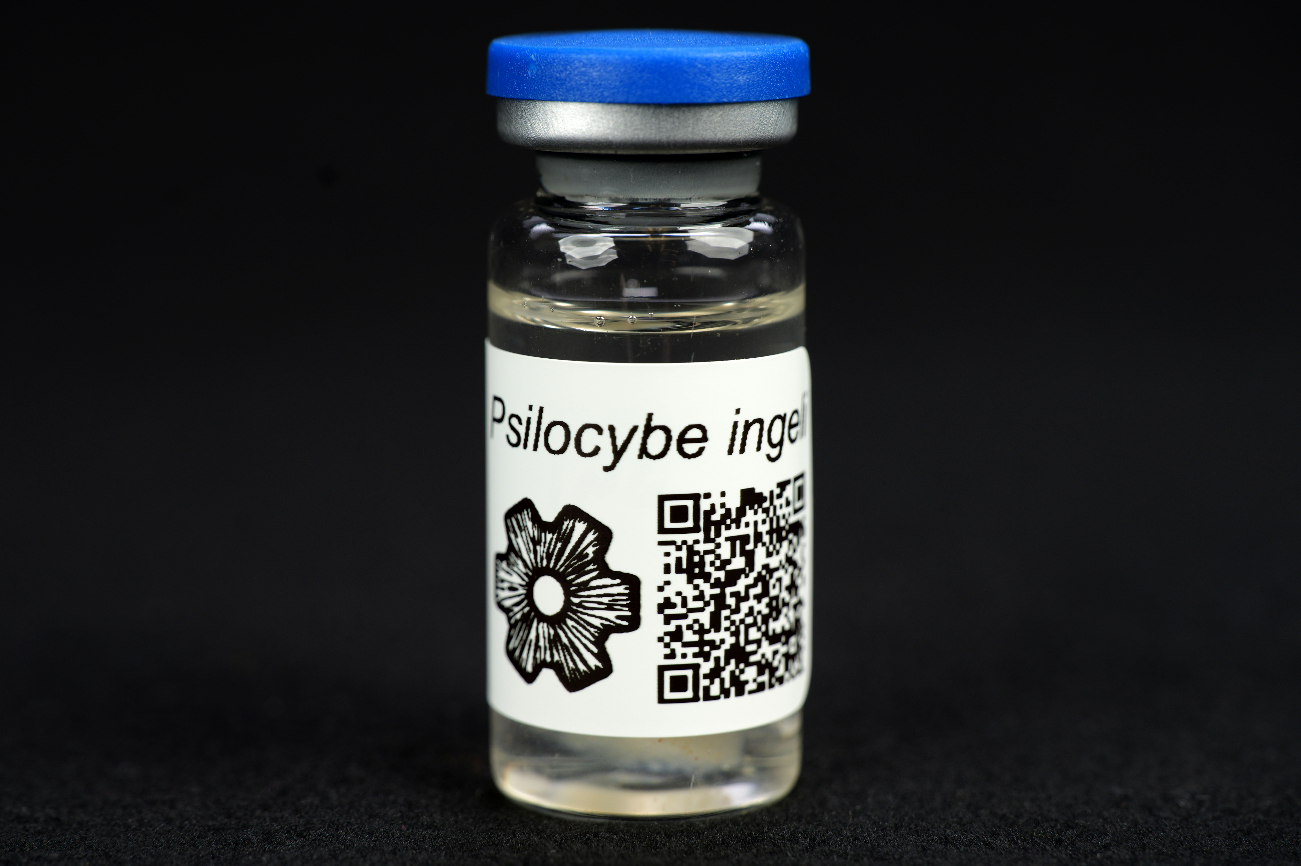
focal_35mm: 80
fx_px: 2890
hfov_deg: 25.4
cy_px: 433
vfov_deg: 17.1
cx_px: 650
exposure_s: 1/60
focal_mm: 80
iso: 100
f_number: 8
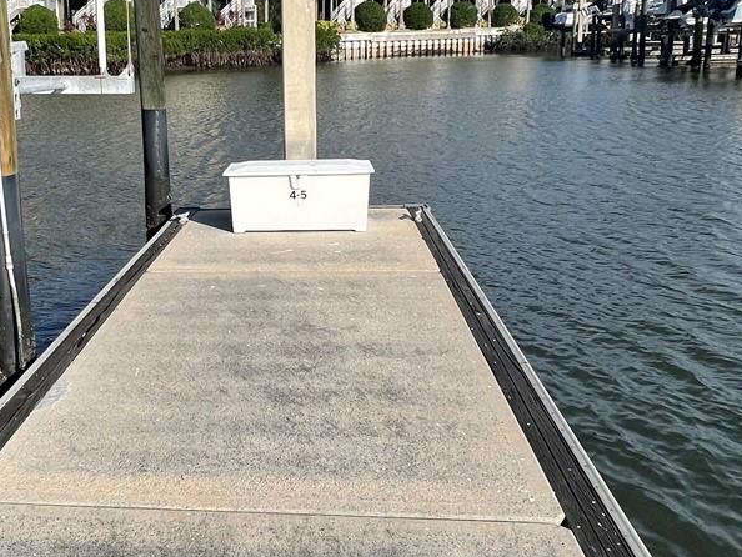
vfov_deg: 40.5
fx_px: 751
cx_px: 237
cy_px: 211
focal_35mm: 35
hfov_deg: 51.5
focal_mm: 1.57
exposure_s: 1/2421
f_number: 1.8
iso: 32
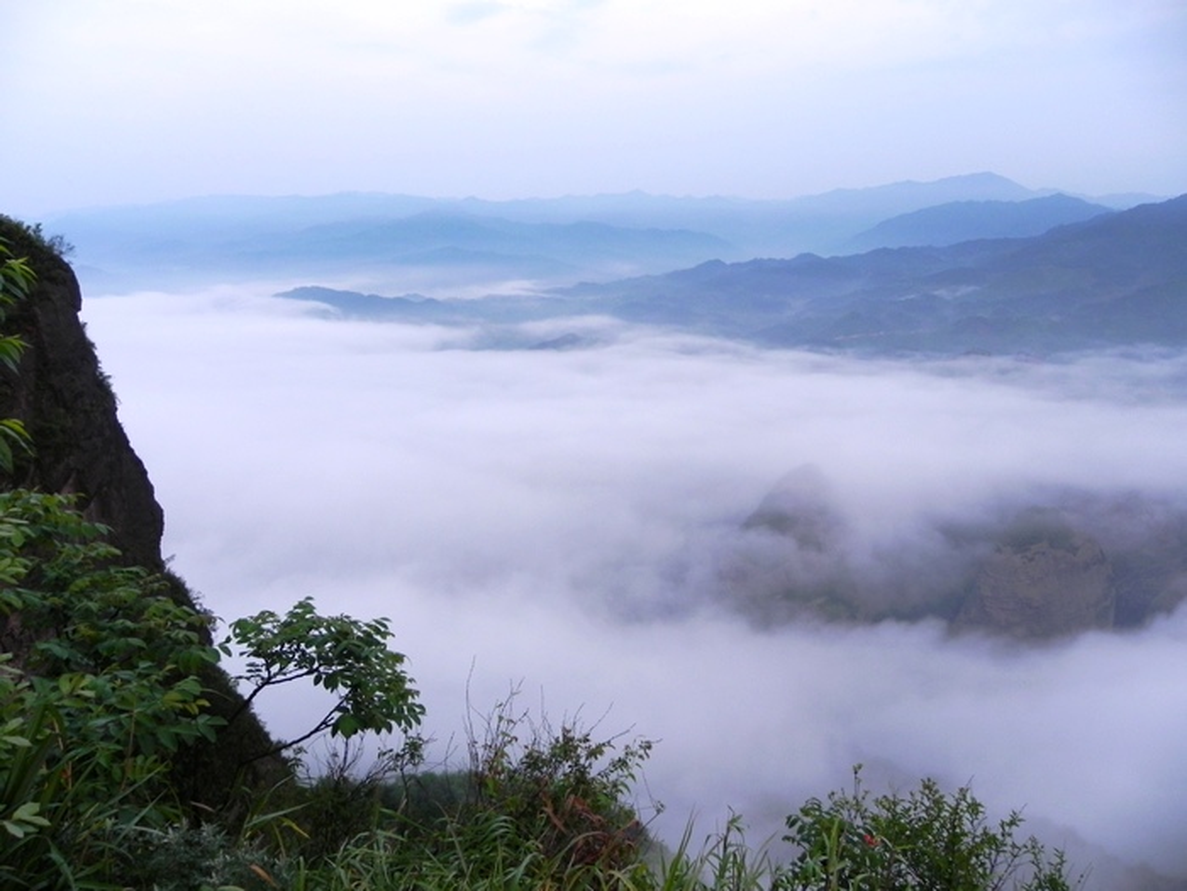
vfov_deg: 53.1
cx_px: 594
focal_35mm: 26
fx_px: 892
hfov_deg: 67.3
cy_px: 446
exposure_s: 1/35.4
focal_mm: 4.6
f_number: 2.8
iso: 160
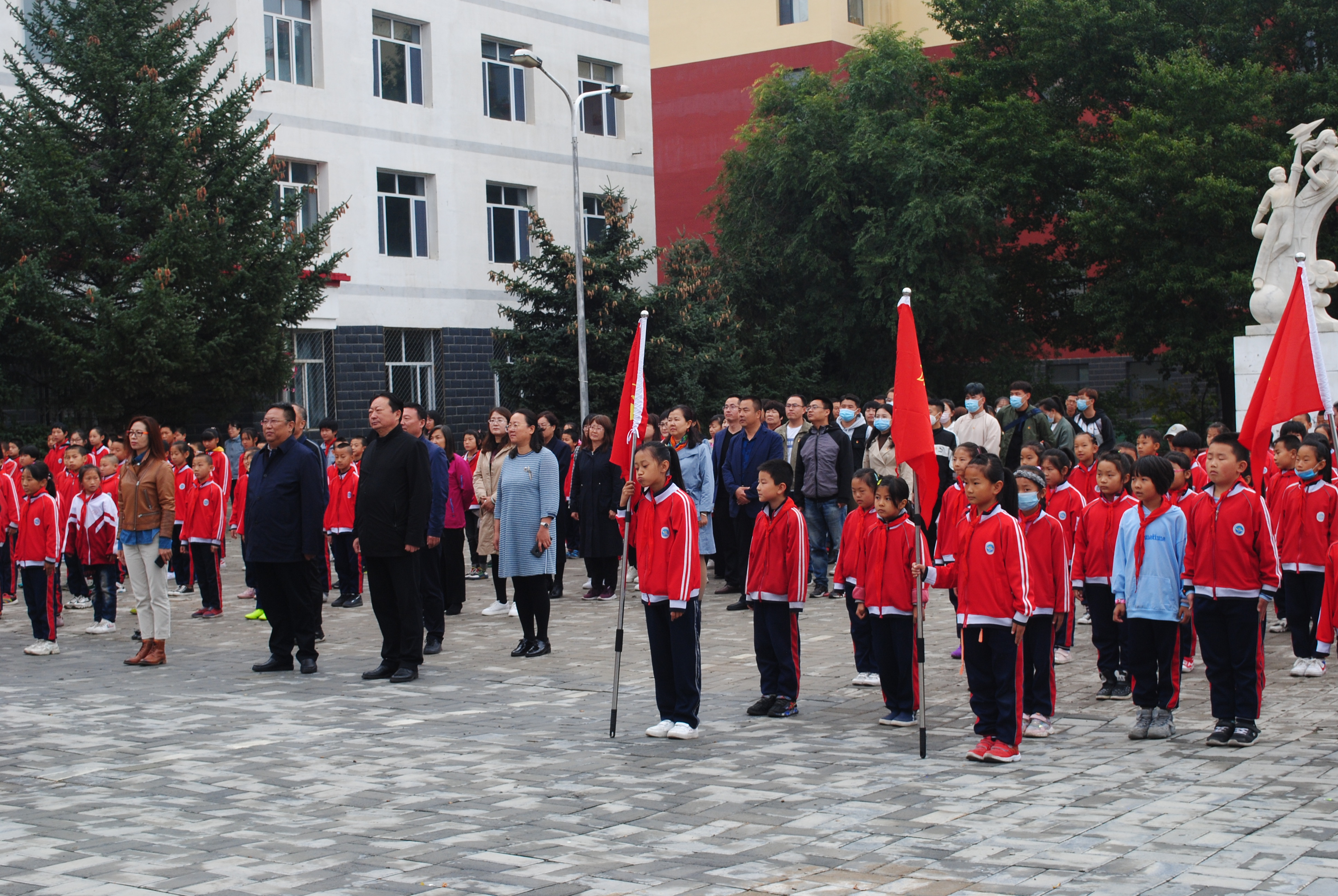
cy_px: 448
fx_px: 1898
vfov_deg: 26.6
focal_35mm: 51
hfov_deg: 38.8
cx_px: 669
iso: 200
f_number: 8
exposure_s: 1/60
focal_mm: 34
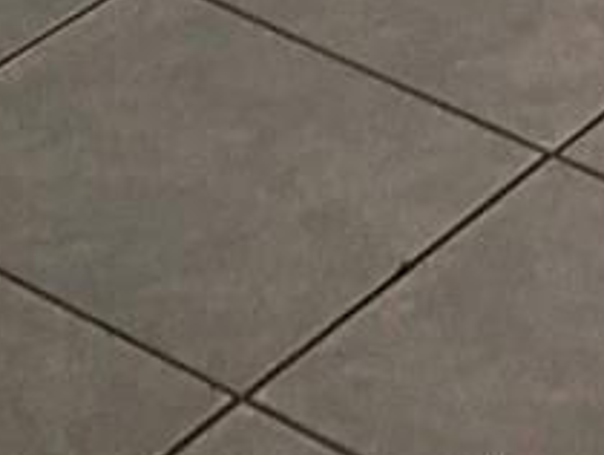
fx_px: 3459
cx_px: 184
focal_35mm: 198
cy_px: -1253
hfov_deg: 10.0
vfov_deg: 6.4
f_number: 1.8
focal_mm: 4.25
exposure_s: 1/60
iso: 125
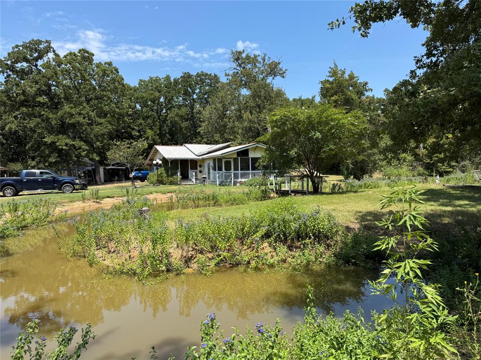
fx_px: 333
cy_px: 180
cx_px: 240
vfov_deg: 56.8
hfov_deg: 71.6
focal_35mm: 24
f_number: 1.78
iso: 80
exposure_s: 1/3096
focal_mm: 6.76
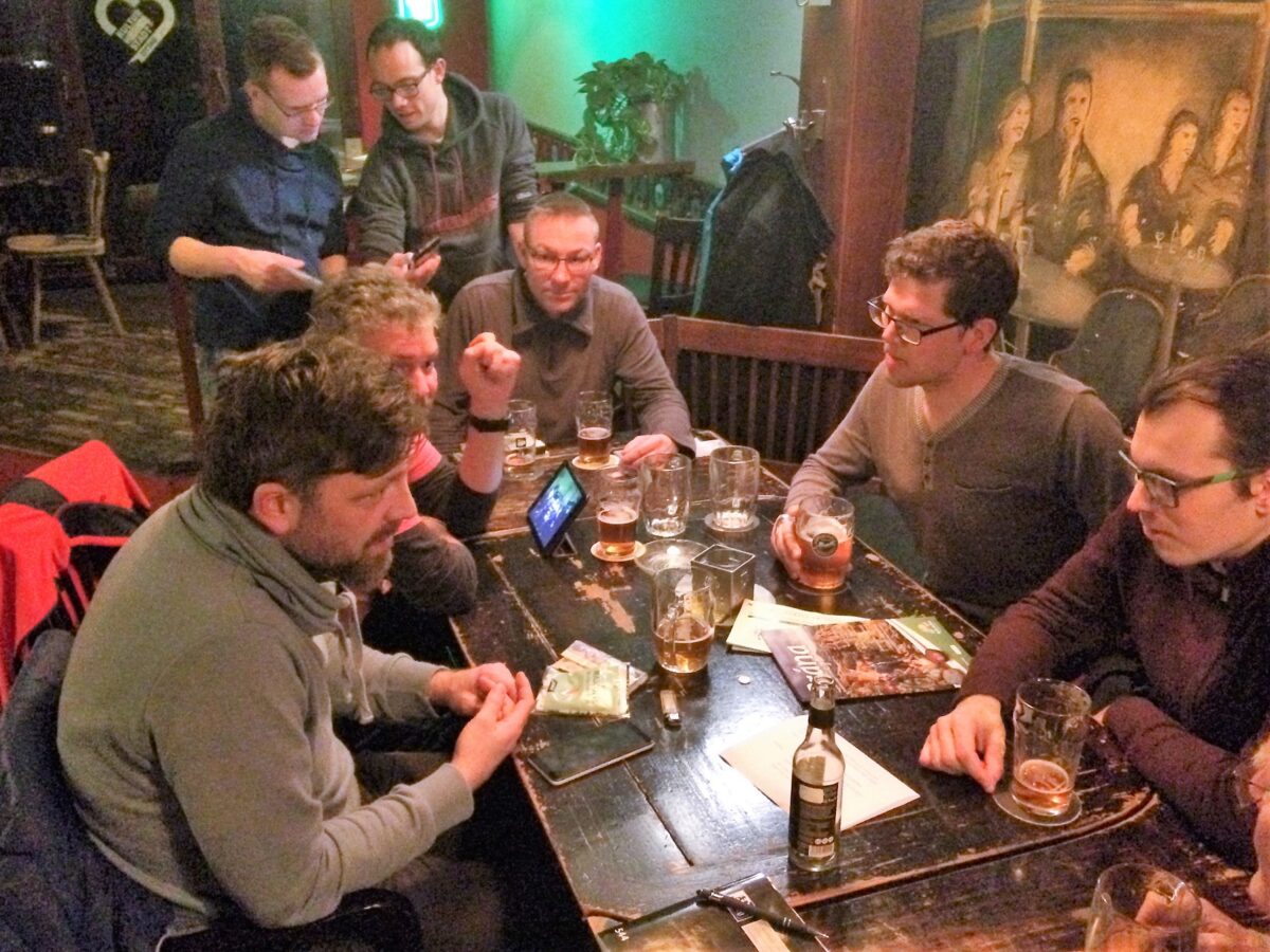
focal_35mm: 29
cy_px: 476
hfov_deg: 61.7
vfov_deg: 48.2
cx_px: 635
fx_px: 1064
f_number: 2.2
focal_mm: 4.15
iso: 800
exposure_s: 1/17
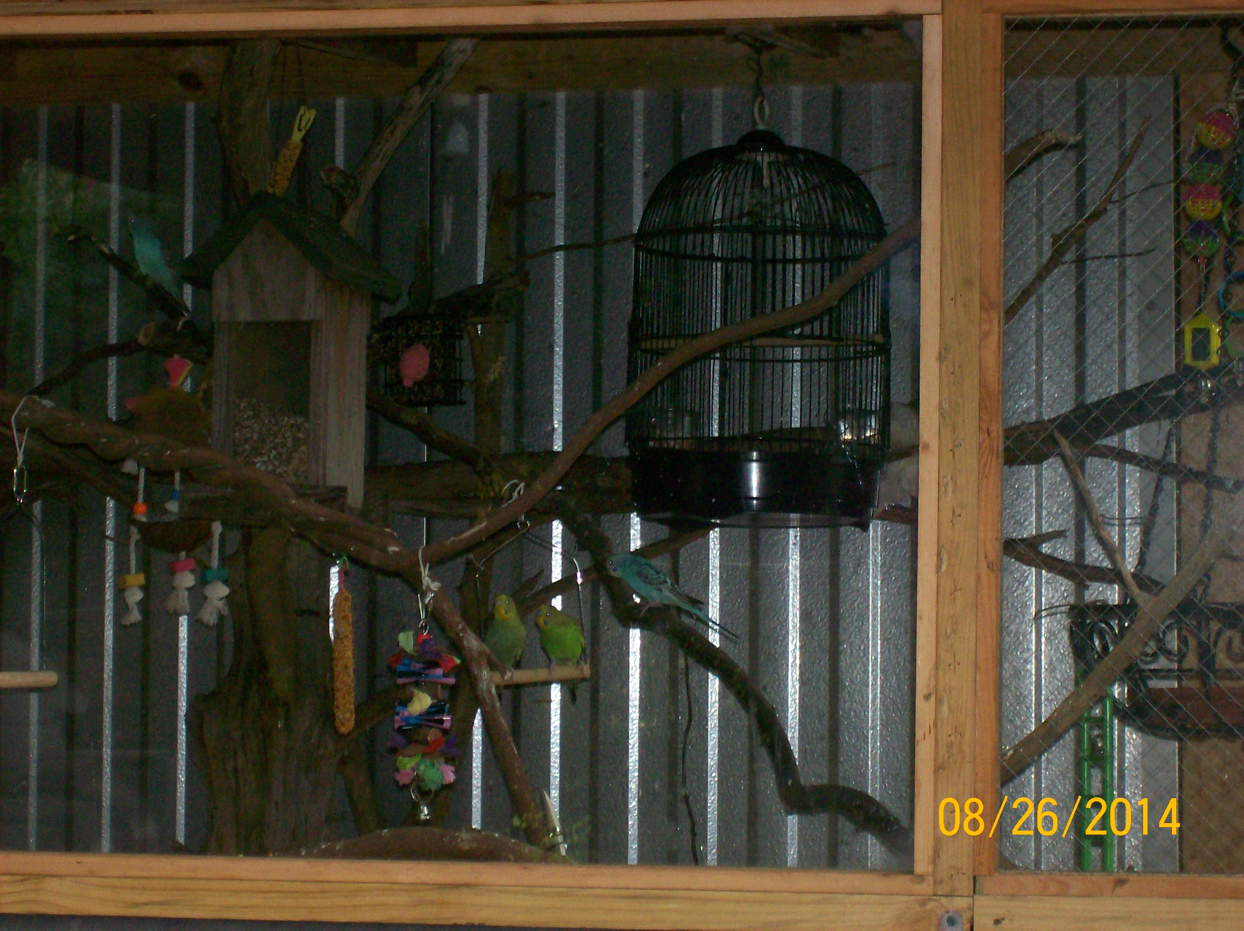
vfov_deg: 13.7
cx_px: 622
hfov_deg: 18.2
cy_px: 466
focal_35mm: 108
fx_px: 3879
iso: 140
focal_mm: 18
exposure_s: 1/125
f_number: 4.8
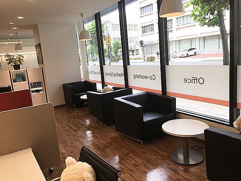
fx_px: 202
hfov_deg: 61.7
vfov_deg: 48.2
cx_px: 120
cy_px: 90
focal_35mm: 29
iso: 25
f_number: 2.2
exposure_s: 1/169
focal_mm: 4.15
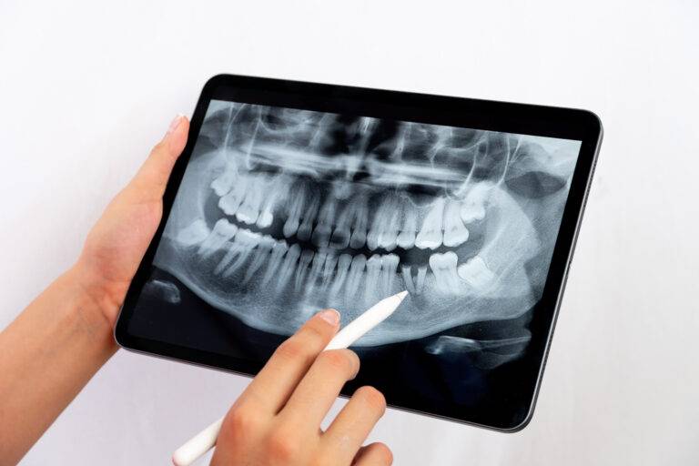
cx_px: 350
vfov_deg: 21.1
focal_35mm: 64
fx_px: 1252
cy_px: 233
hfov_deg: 31.2
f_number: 5
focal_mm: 43
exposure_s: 1/30
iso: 160
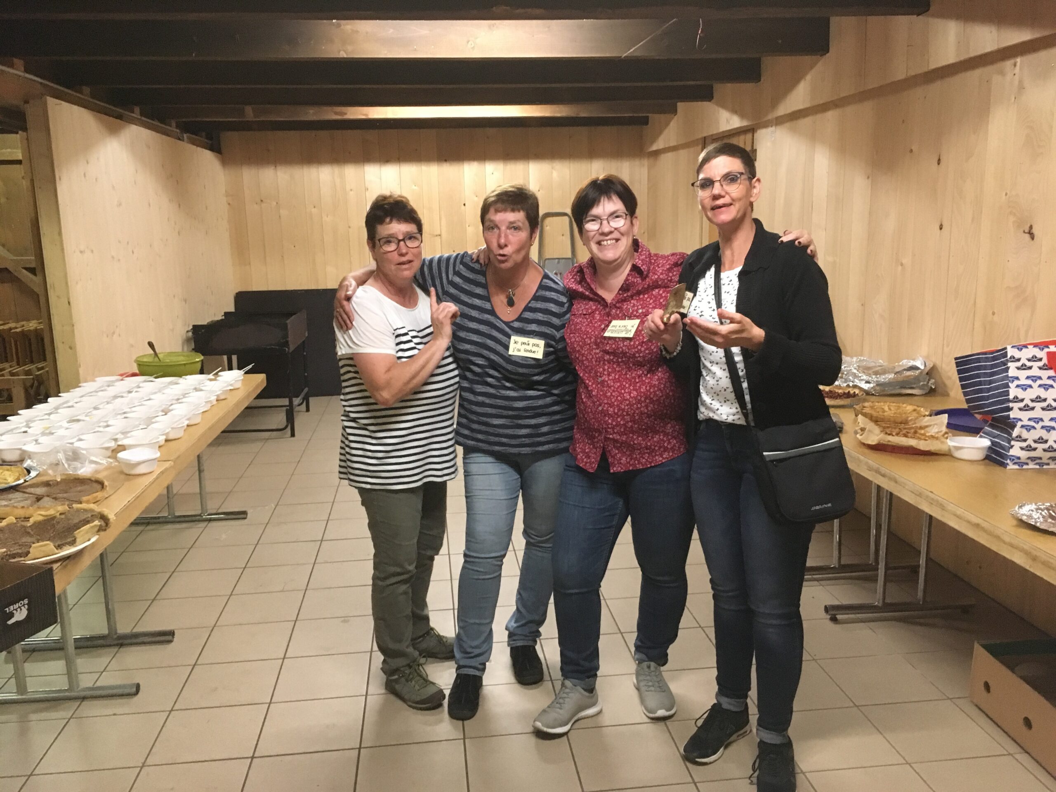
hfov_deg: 61.7
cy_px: 396
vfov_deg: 48.2
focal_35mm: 29
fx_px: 885
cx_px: 528
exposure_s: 1/17
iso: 250
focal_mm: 4.15
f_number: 2.2
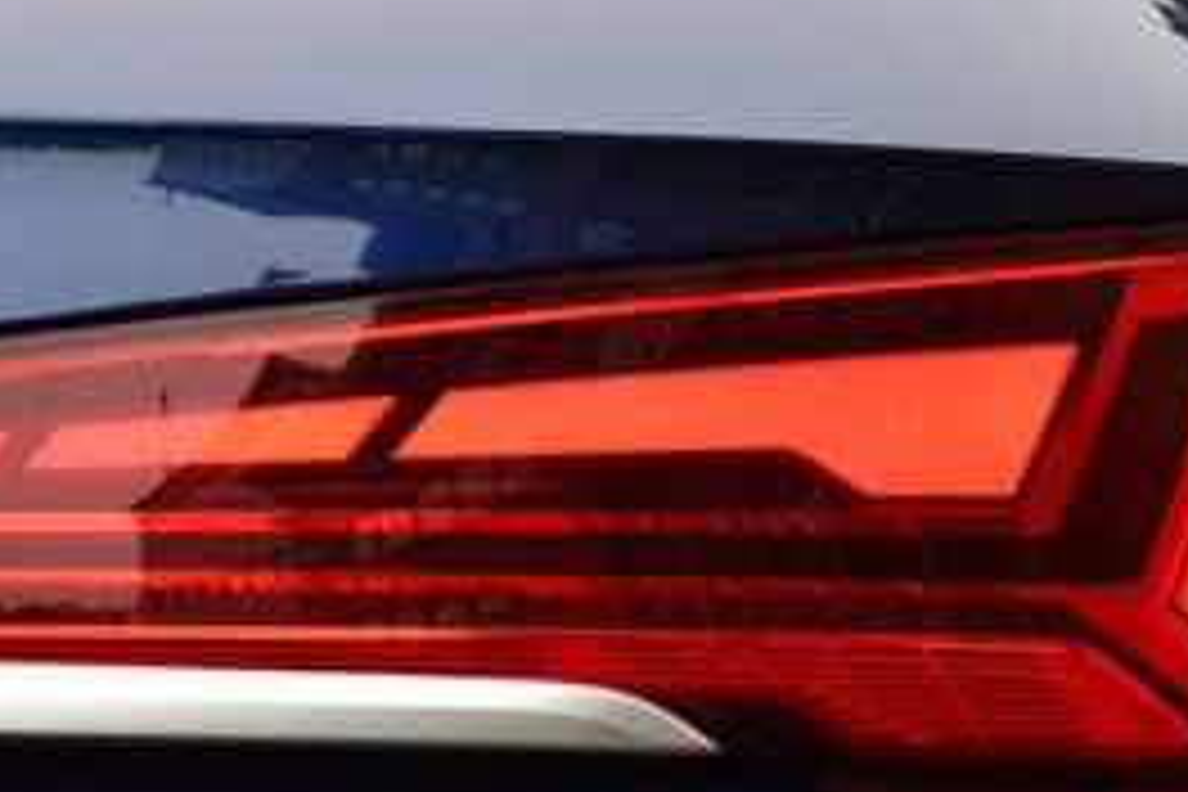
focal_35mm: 510
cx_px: 490
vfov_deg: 2.7
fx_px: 16829
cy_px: 601
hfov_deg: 4.0
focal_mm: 140
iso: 360
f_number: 5.6
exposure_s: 1/500
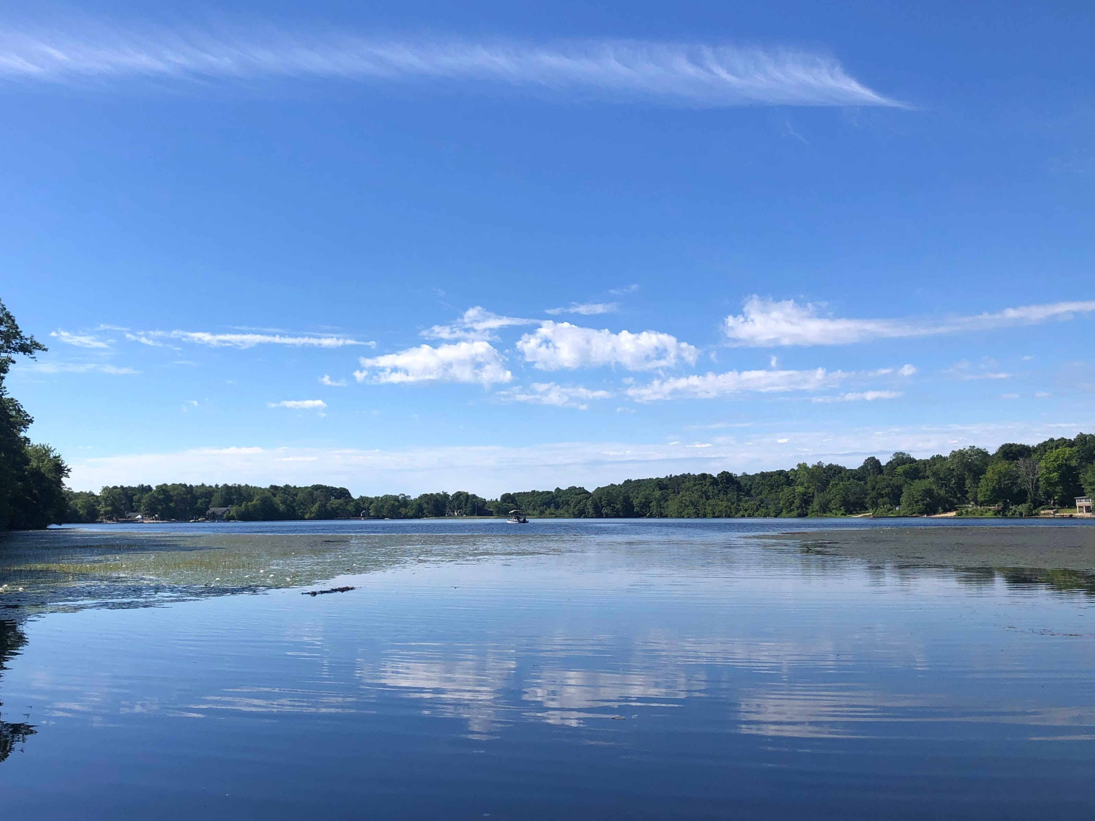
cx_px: 449
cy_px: 428
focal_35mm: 35
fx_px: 1107
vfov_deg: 40.7
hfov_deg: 52.3
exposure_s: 1/2558
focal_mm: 3.99
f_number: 1.8
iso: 20
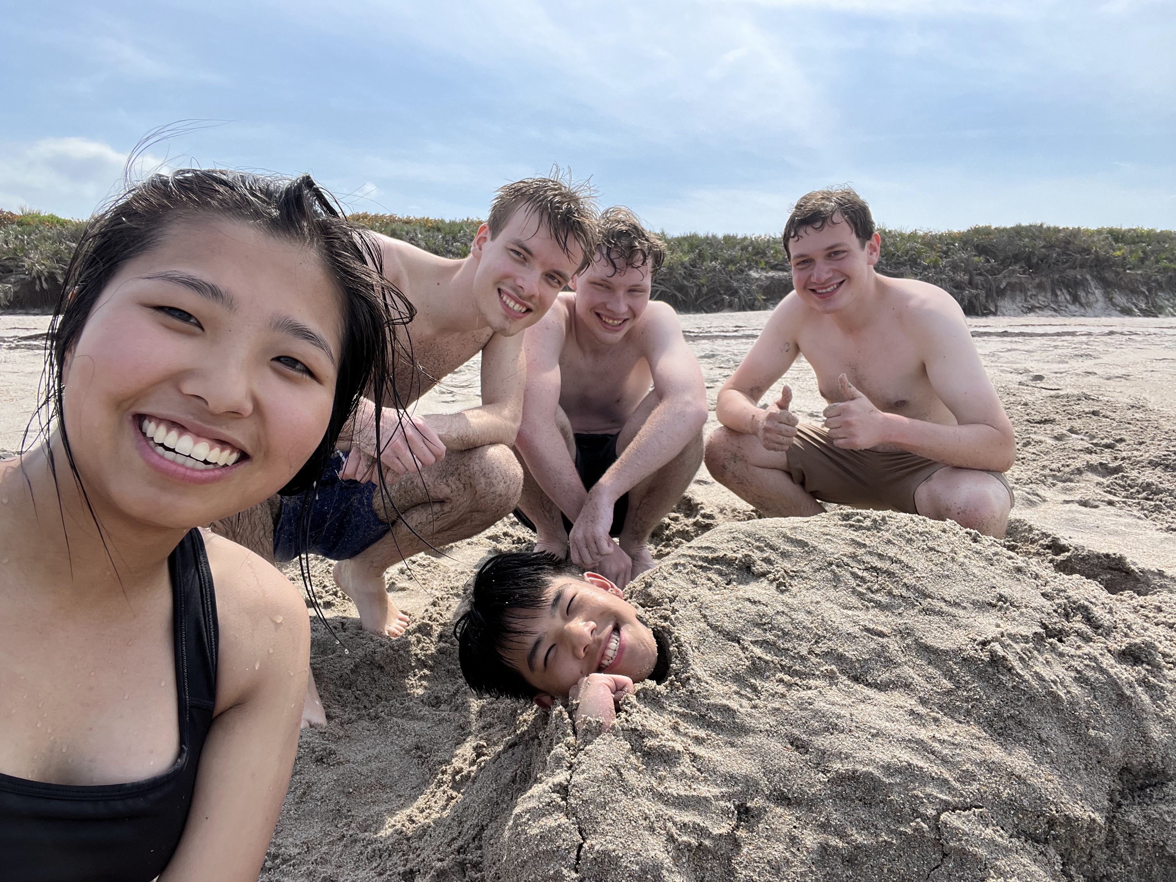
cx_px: 588
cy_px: 441
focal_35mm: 23
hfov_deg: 73.9
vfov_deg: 58.9
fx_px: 781
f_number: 2.2
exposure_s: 1/546
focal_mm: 2.71
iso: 32
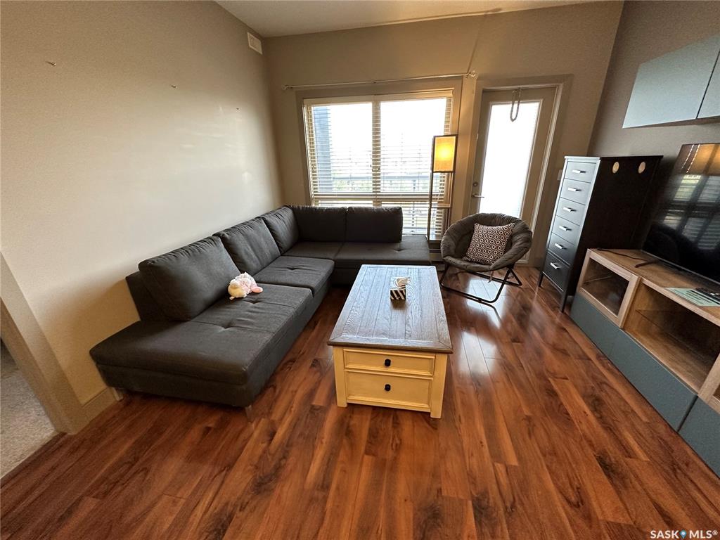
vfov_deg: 85.7
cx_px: 360
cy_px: 270
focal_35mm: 14
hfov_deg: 102.1
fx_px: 291
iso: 250
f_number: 2.2
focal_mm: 2.22
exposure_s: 1/120
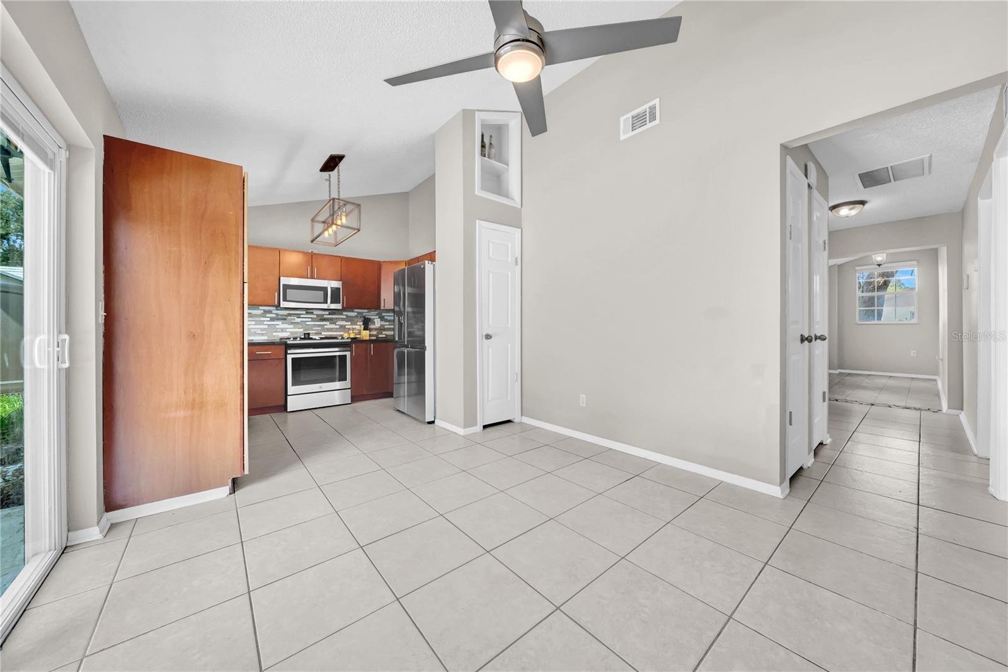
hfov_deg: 112.6
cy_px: 336
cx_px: 504
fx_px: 336
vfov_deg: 90.0
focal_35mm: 12
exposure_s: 1/60
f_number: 8
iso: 800
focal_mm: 12
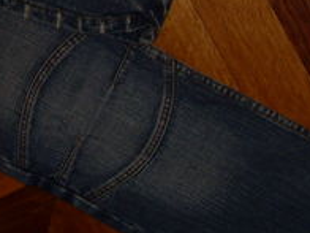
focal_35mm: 107
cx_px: 70
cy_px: -54
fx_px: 958
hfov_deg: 18.2
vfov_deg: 13.4
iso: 100
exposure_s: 1/45
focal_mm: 6.3
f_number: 2.8
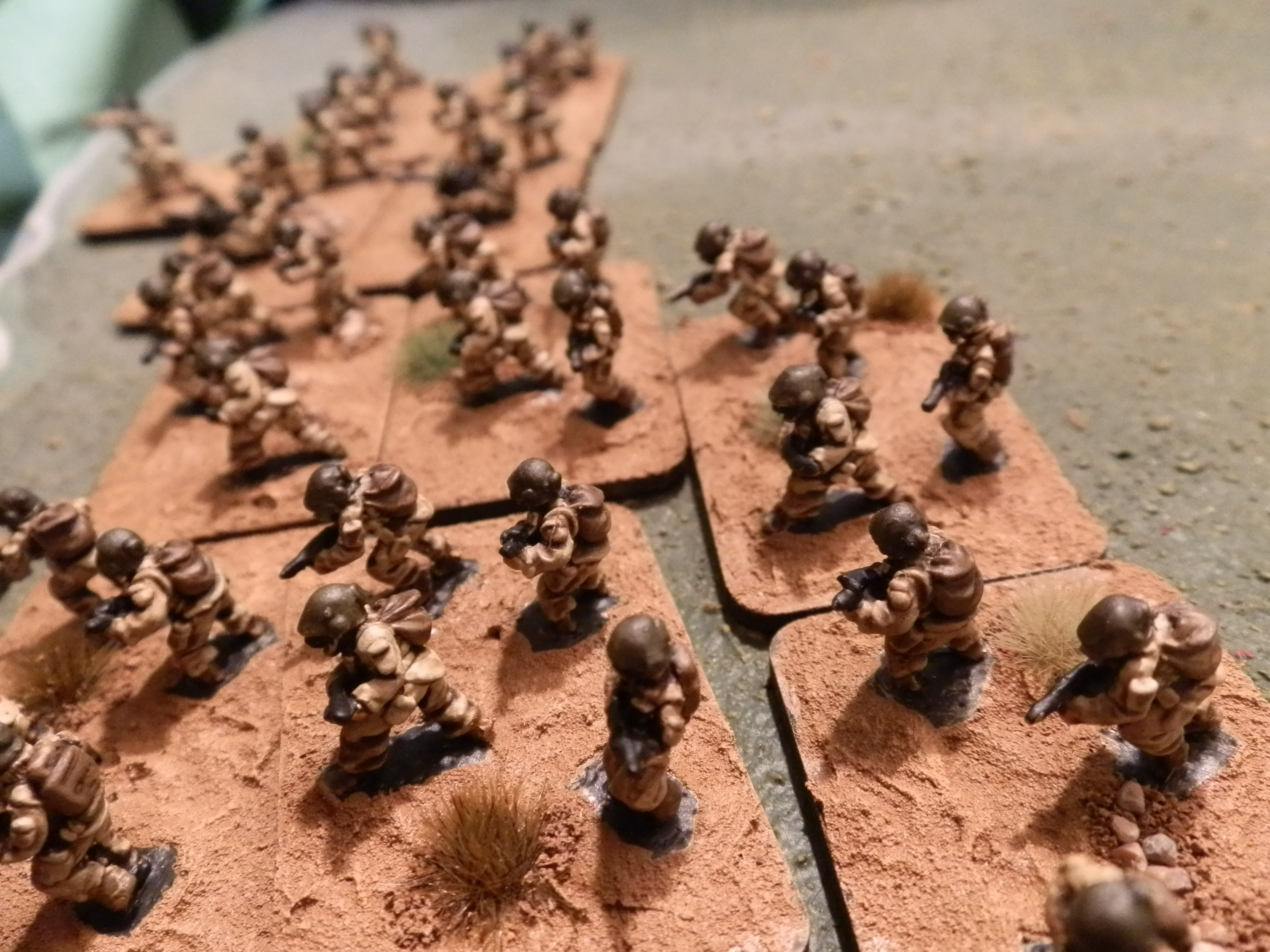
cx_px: 635
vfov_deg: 49.7
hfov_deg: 63.4
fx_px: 1027
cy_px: 476
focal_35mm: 28
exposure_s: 1/60
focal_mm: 5
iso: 400
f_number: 3.1
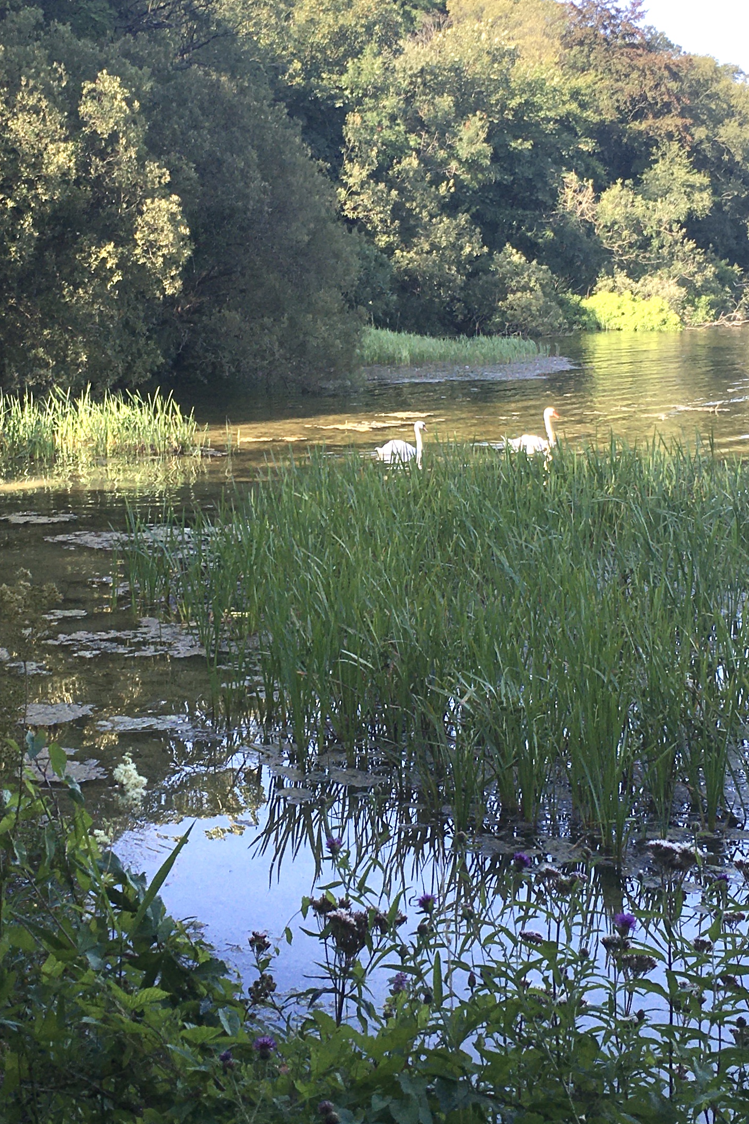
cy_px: 459
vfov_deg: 36.8
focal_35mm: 54
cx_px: 267
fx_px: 1685
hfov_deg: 25.0
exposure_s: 1/455
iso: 25
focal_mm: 4.15
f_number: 2.2
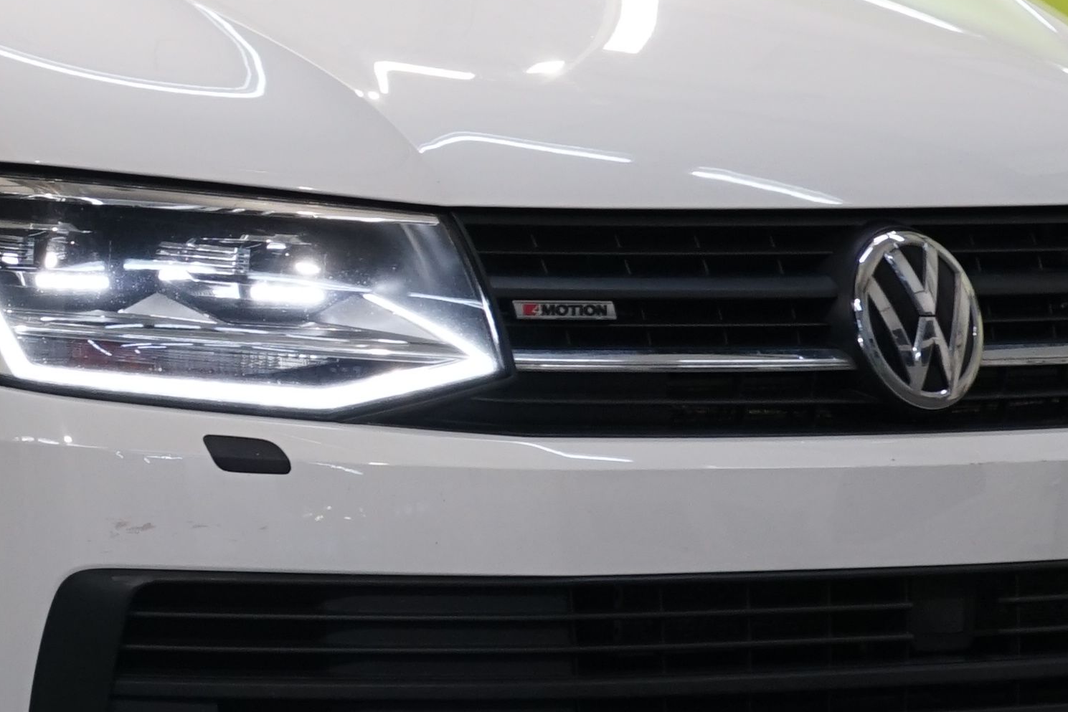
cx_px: -402
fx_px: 8366
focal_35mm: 282
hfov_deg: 7.2
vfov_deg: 4.9
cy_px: 230
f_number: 8
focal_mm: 70
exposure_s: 1/30
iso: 640
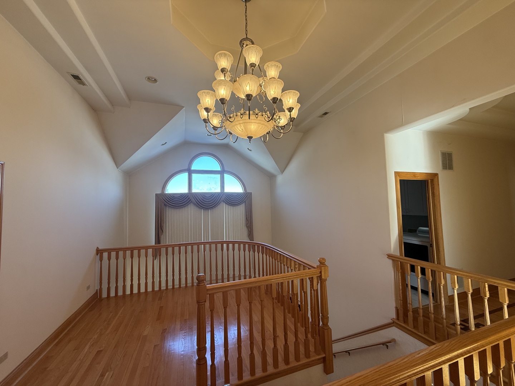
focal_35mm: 14
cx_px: 258
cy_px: 193
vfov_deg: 85.7
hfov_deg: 102.1
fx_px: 208
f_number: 2.2
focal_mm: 2.22
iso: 80
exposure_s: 1/120
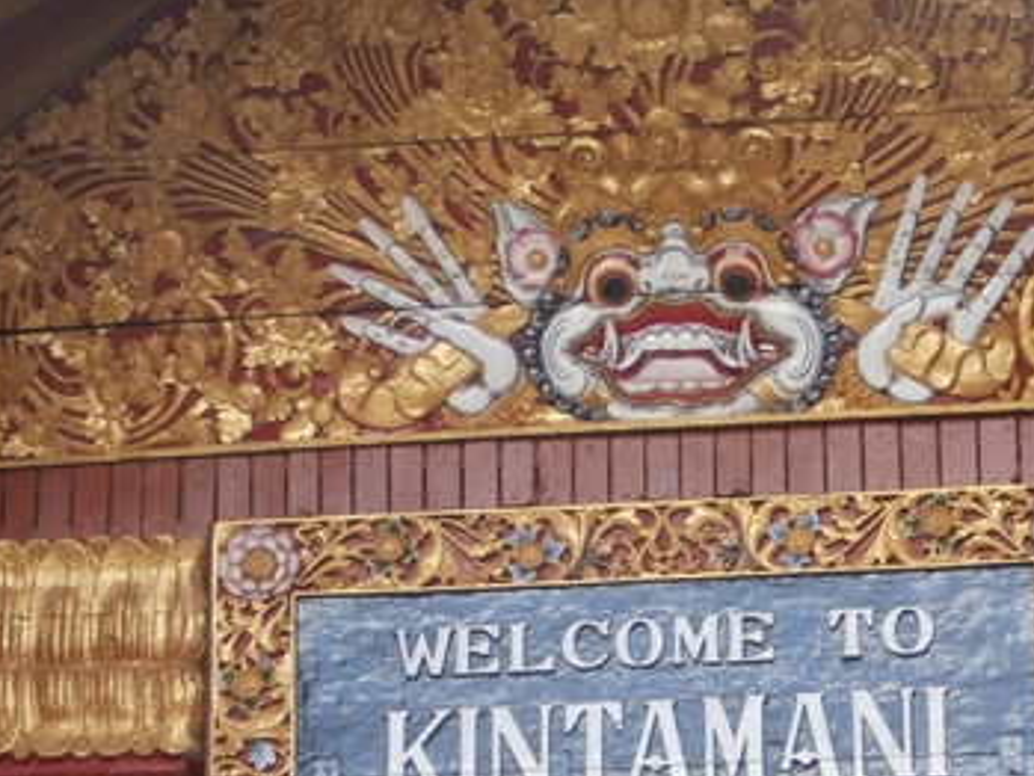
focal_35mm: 189
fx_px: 5647
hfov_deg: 10.5
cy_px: 660
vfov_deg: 7.8
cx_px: 667
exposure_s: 1/80
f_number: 5.4
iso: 100
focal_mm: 19.54
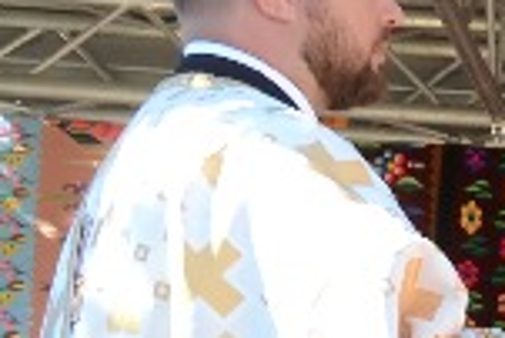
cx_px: 1779
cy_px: 529
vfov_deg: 5.2
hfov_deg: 6.7
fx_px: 3679
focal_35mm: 262
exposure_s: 1/100
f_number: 6.3
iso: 160
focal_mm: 22
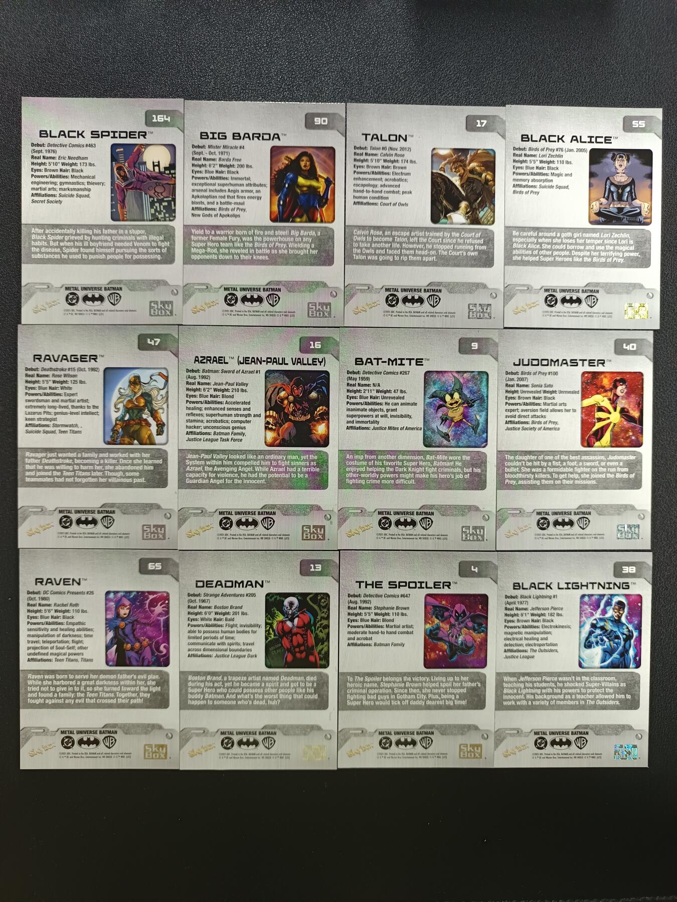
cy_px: 451
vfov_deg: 71.6
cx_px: 338
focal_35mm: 24
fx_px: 626
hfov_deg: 56.8
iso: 1028
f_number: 1.7
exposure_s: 1/50
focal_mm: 5.31
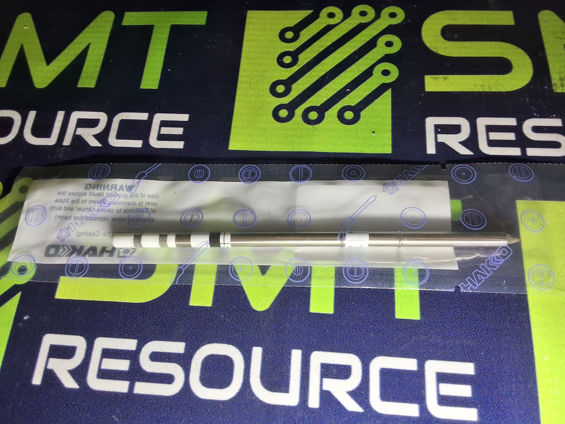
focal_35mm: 28
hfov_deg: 63.4
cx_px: 282
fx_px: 457
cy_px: 212
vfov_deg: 49.7
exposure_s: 1/120
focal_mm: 2.91
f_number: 1.9
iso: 50
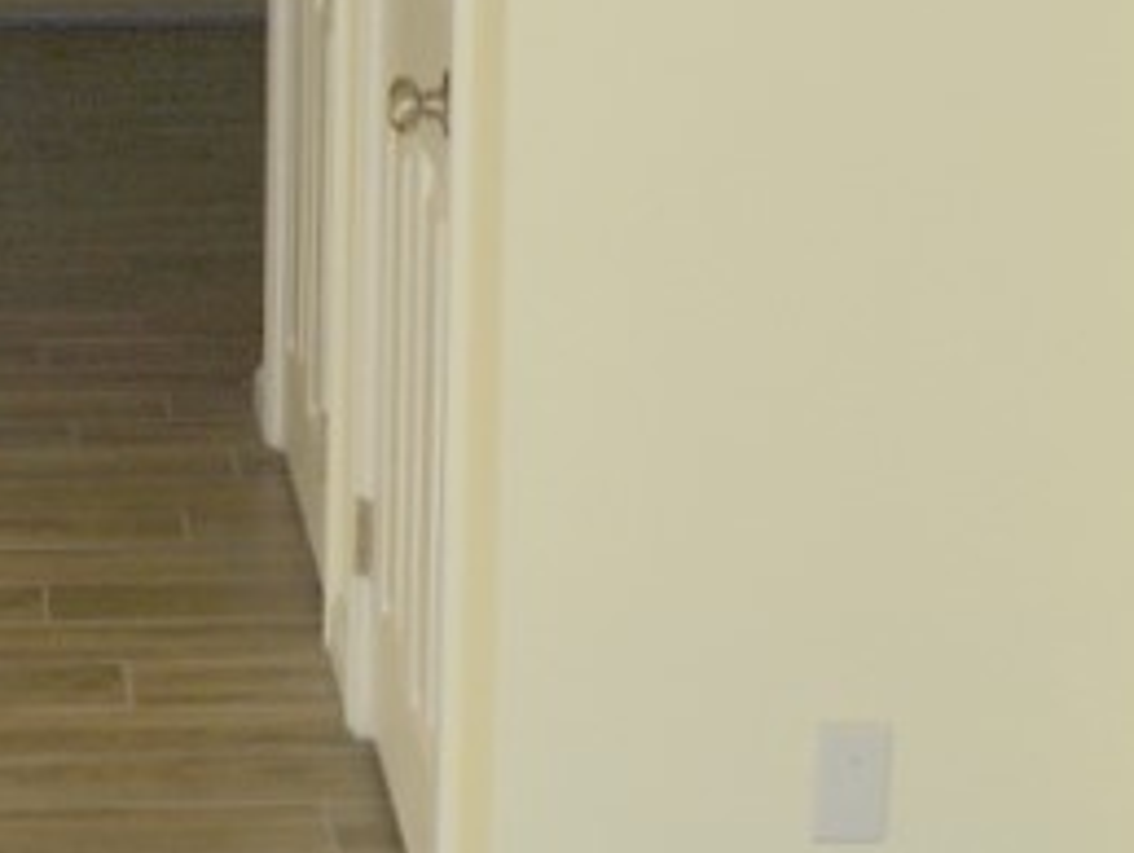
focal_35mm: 103
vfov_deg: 14.2
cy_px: 73
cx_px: 136
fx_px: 3377
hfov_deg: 18.8
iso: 100
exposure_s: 1/200
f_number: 9
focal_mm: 18
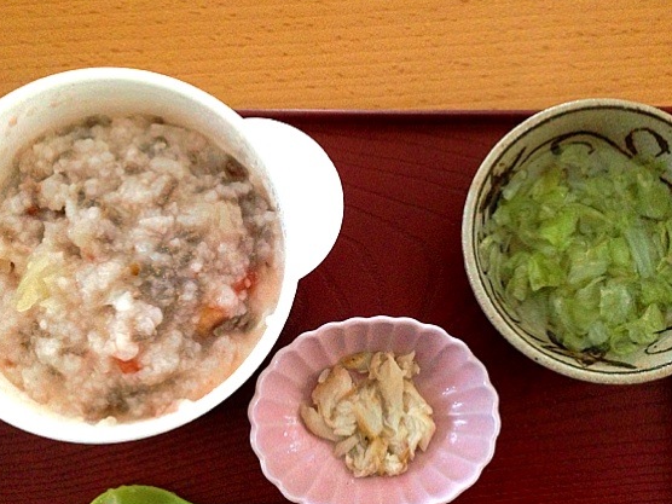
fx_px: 738
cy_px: 283
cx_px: 329
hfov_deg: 49.0
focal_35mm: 38
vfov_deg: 37.7
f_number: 2.4
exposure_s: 1/15
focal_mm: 4.13
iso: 640
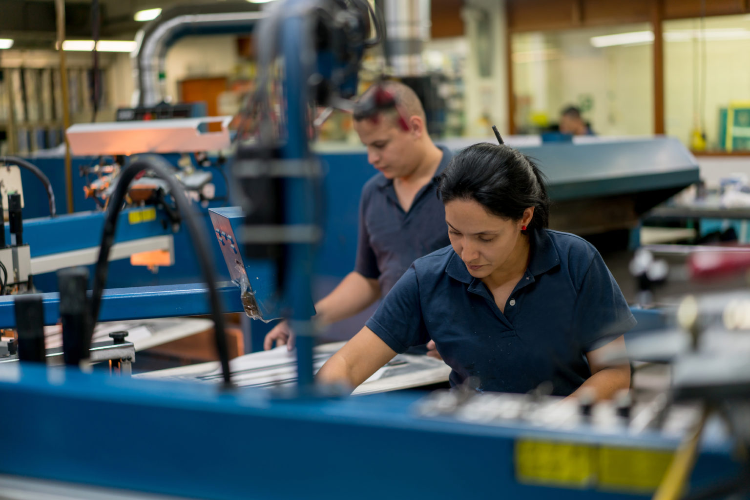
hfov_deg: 36.2
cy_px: 250
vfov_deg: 24.6
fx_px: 1146
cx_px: 375
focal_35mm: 55
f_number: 1.8
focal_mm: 55
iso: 400
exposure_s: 1/250
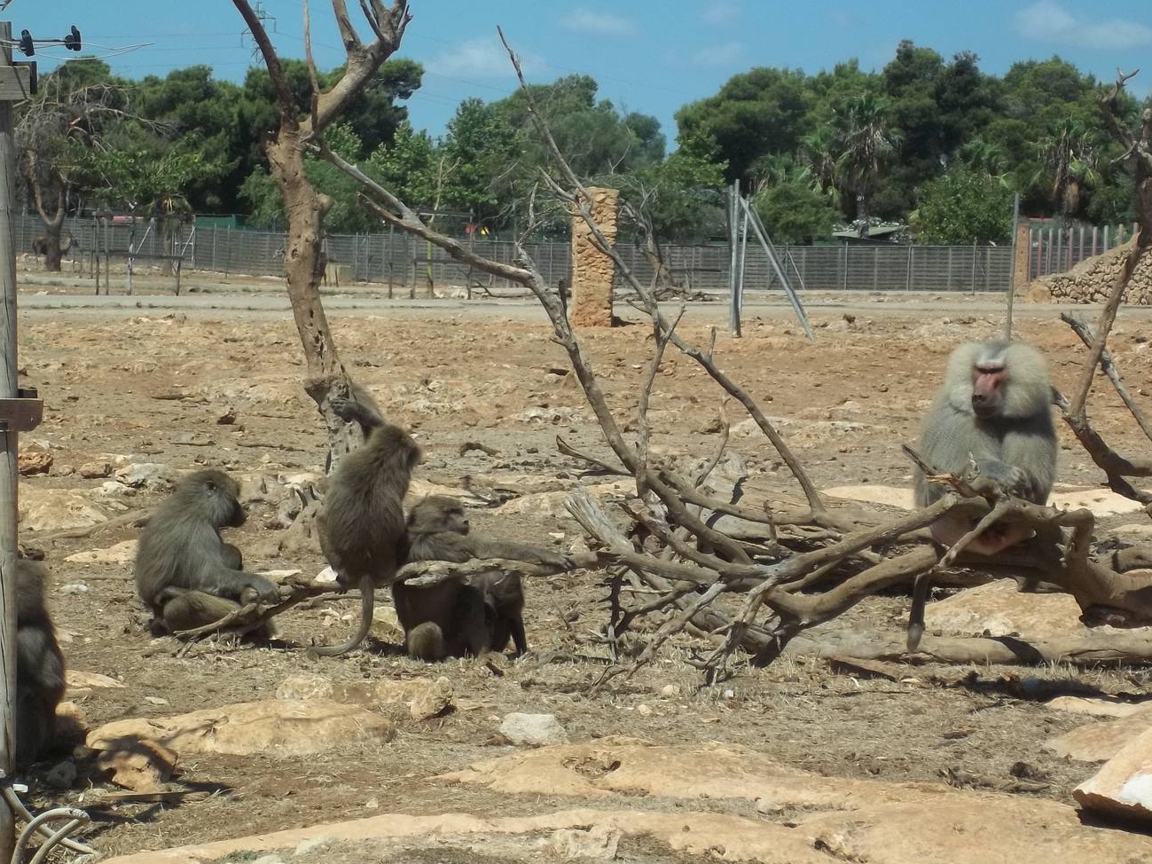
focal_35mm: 133
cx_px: 561
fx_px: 4426
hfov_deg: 14.8
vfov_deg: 11.1
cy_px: 511
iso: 64
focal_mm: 19.5
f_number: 5.6
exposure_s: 1/320
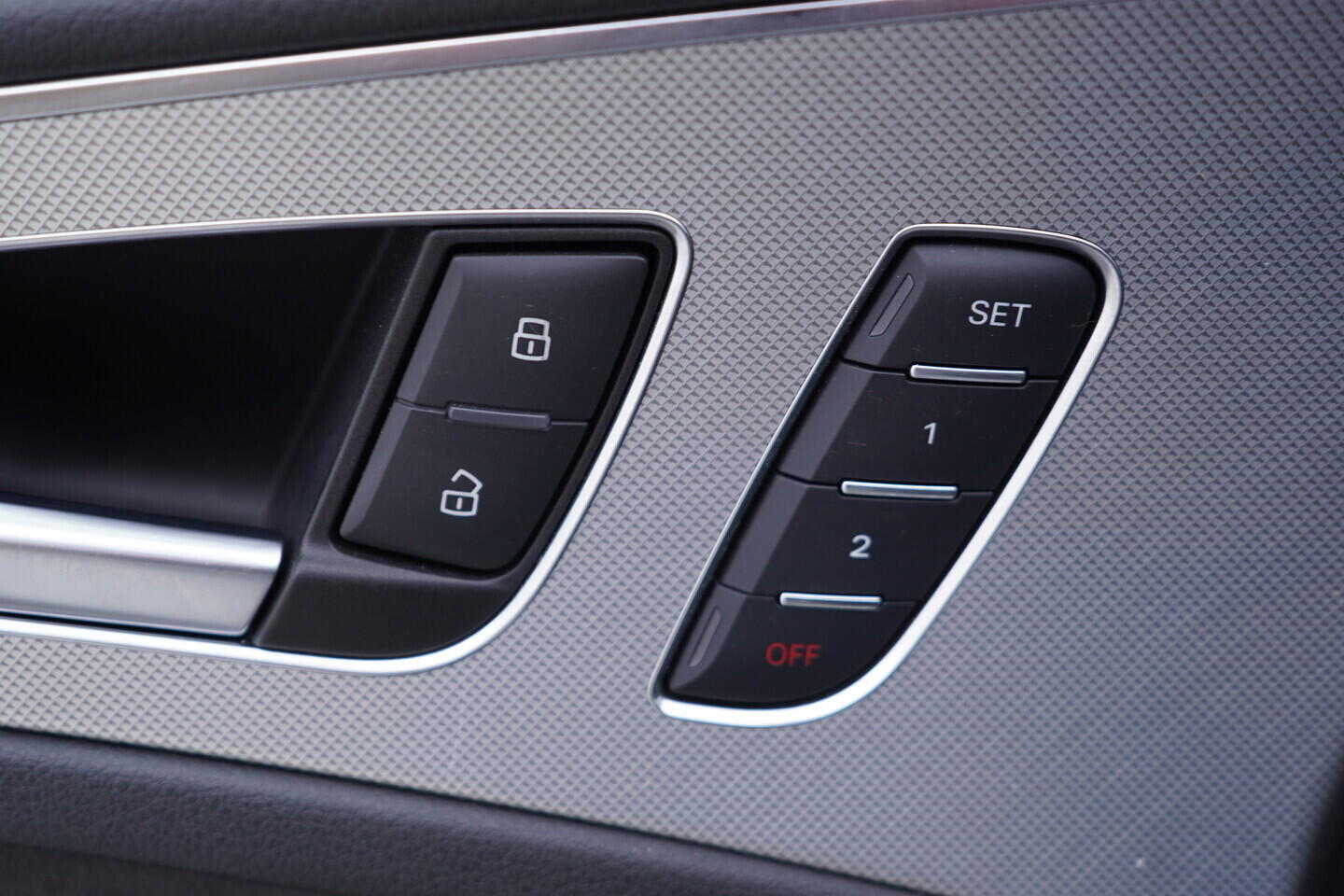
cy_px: 448
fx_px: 1344
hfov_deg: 53.1
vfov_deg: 36.9
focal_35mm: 36
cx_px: 672
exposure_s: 1/40
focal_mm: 24
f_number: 2.8
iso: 125
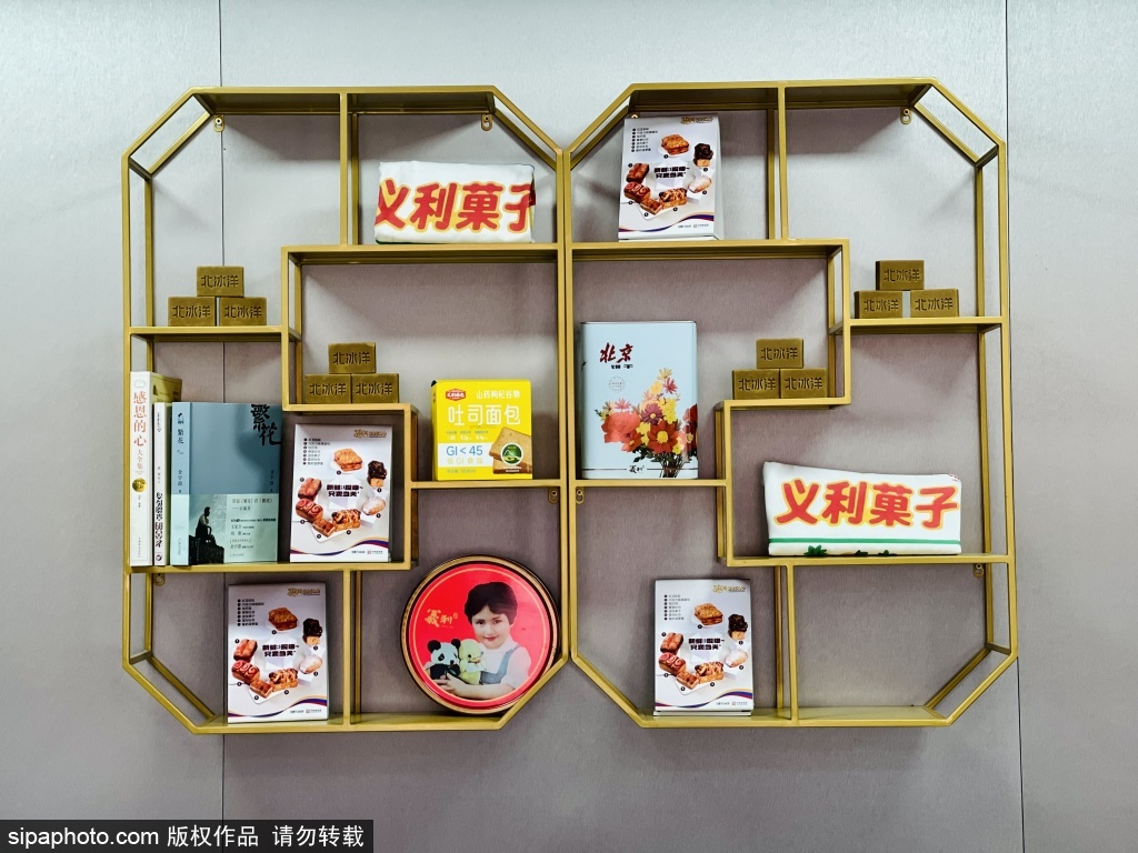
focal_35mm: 64
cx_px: 569
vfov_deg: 22.9
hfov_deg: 30.3
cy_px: 426
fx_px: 2104
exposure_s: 1/100
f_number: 2.2
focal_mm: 7.5
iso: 100
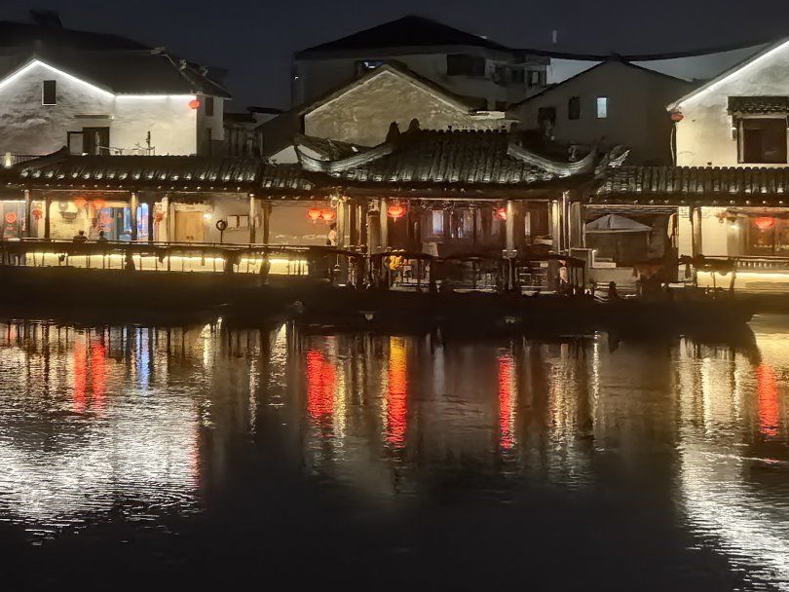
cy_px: 50
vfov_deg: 16.0
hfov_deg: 19.5
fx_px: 2075
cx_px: -298
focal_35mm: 91
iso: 640
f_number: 1.4
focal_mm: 5.75
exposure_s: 1/33.3
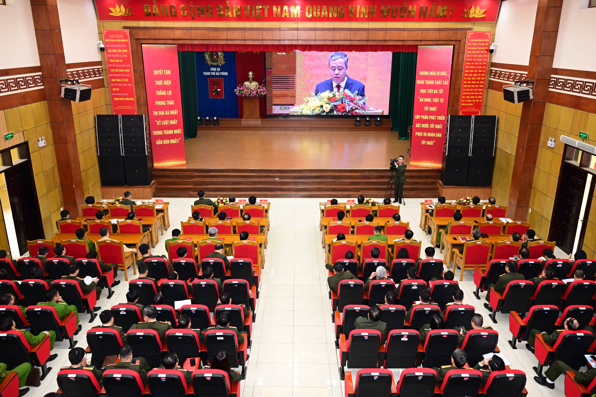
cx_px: 298
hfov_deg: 64.6
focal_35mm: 28
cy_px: 198
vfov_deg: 45.7
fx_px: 472
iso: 2000
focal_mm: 28.5
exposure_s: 1/160
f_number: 4
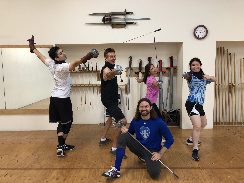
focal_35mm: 28
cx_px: 122
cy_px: 92
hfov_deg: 63.4
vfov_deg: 49.7
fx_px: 197
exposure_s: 1/15
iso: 50
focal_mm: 3.99
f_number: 1.8
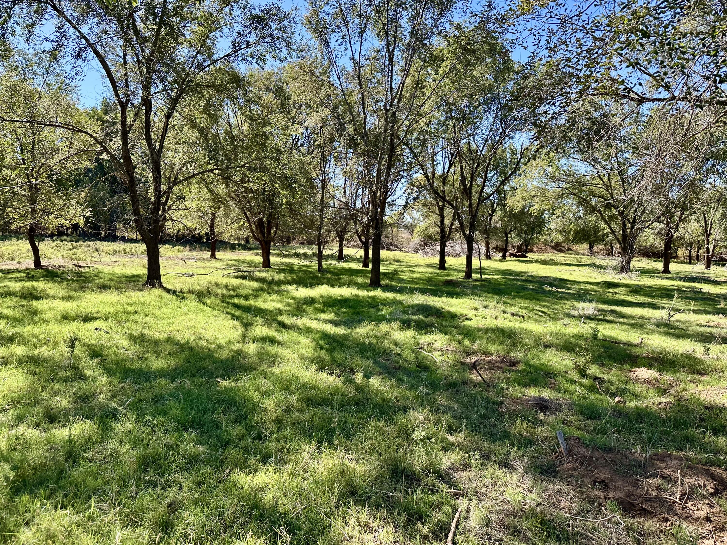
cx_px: 364
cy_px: 272
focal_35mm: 24
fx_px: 504
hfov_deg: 71.6
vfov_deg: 56.8
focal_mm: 6.86
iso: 80
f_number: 1.78
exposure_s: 1/1062
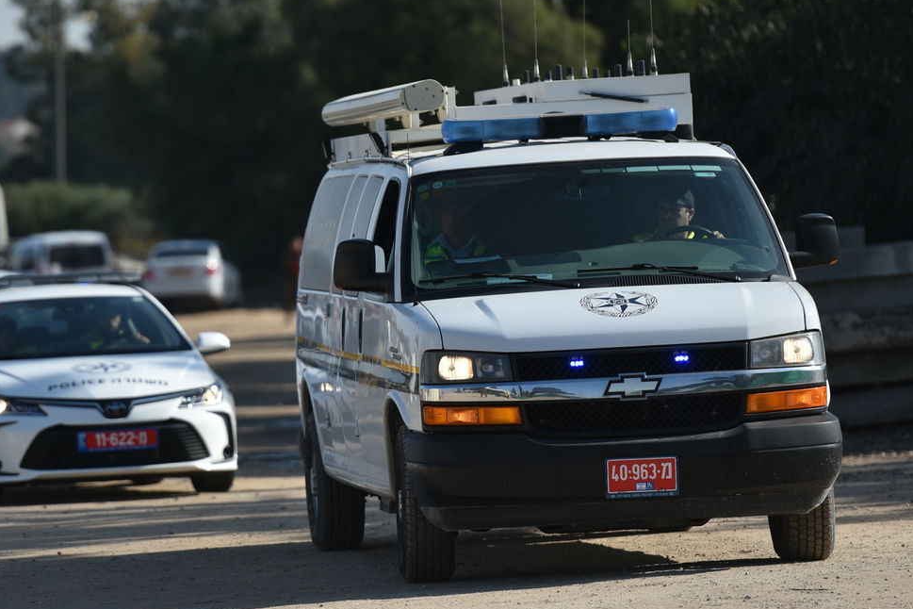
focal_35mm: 289
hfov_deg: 7.1
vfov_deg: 4.8
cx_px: 280
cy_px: 309
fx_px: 7329
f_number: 2.8
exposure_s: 1/3200
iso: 125
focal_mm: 200
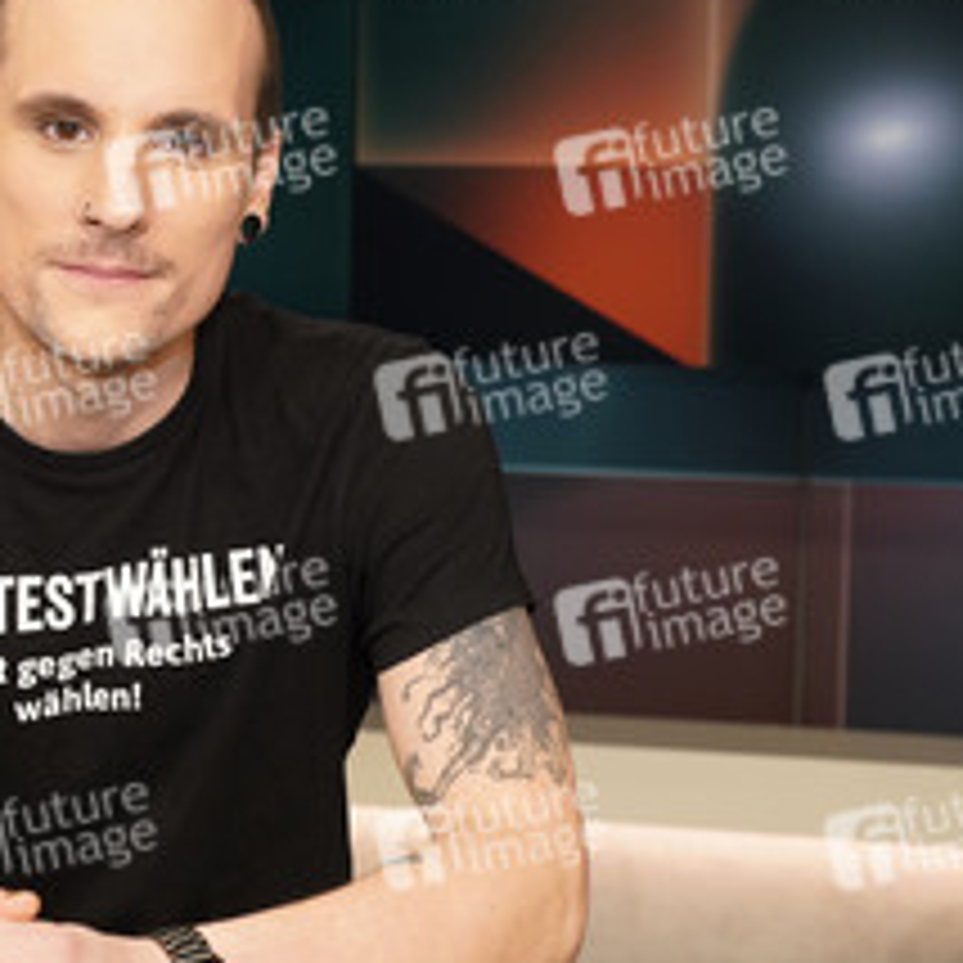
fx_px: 2140
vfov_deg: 25.4
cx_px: 101
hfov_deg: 24.6
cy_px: 500
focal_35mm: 68
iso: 2000
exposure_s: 1/160
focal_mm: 38
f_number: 5
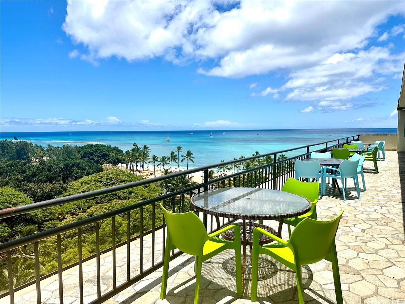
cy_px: 152
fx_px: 281
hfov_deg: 71.6
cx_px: 202
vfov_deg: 56.8
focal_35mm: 24
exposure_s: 1/8197
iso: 80
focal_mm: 6.86
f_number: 1.78
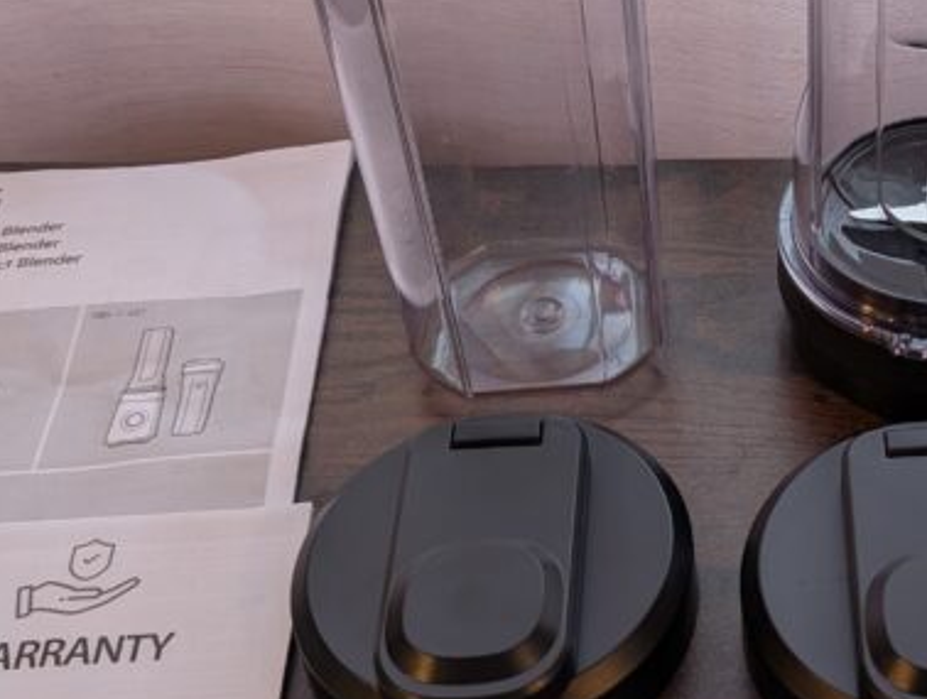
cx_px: 853
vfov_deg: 22.4
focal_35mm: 65
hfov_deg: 28.5
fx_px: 1744
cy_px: 146
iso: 48
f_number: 1.68
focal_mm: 6.9
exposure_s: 1/25
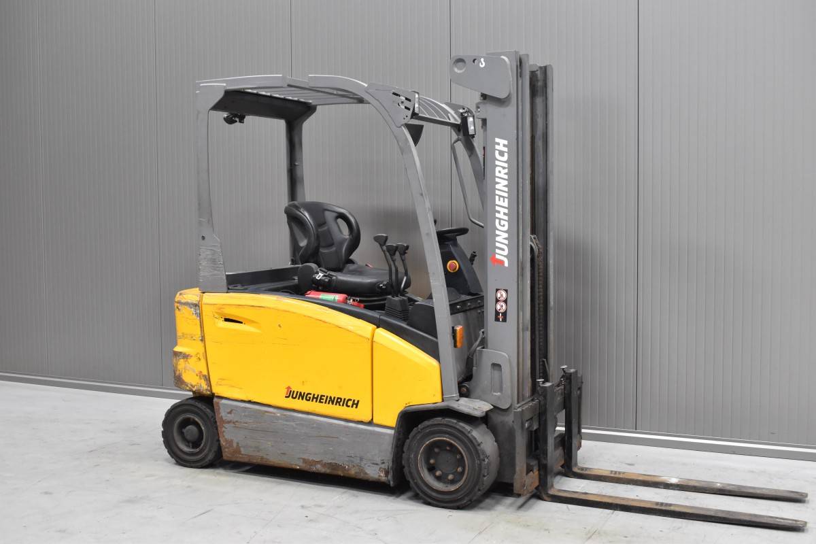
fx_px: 918
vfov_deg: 33.0
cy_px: 272
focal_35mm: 40
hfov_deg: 47.9
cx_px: 408
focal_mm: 27
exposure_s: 1/30
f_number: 5.6
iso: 1600
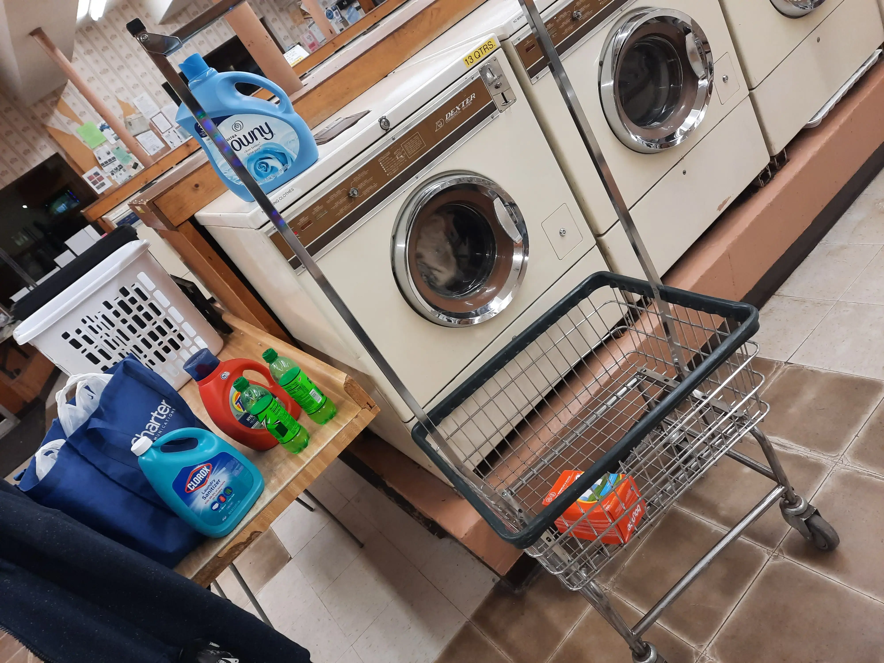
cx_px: 442
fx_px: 638
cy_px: 332
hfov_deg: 69.4
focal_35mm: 25
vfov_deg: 54.9
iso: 200
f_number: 2
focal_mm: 4.6
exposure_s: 1/60
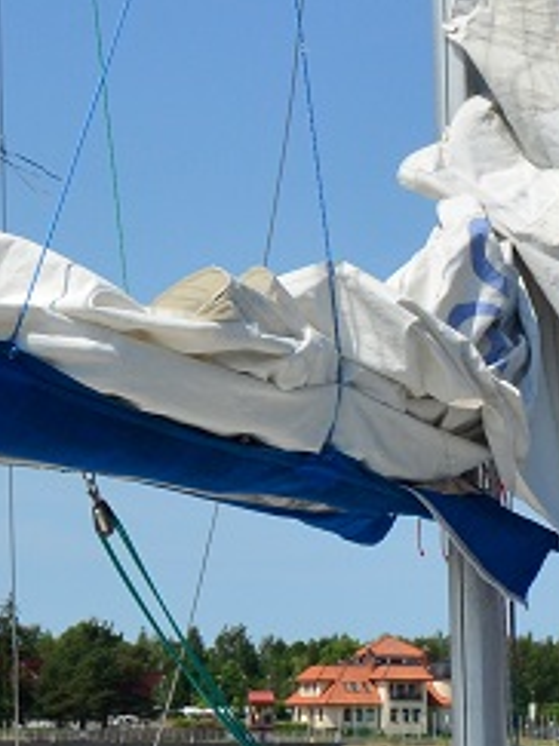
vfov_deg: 13.6
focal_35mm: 142
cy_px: 846
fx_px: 3060
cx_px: 960
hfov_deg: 10.0
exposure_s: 1/500
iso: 400
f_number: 13
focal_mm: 24
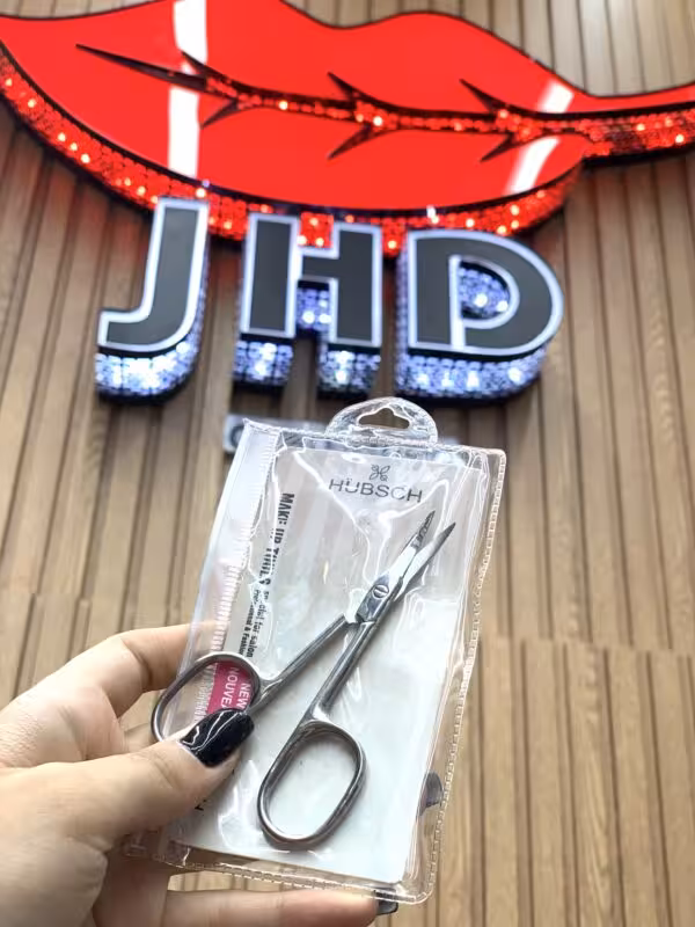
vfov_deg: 36.8
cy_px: 464
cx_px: 348
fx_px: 1392
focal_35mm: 52
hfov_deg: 28.0
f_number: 2.4
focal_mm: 6
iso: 80
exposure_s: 1/100
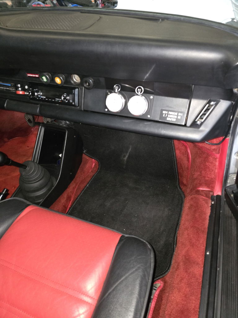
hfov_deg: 58.9
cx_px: 119
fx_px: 211
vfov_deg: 73.9
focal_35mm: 23
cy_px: 159
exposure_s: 1/10.8
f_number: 1.7
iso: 1000
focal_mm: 6.3
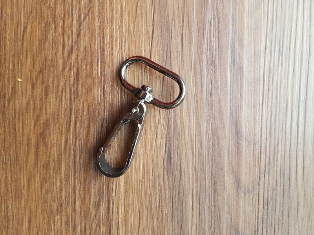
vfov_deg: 53.1
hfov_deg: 67.3
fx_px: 236
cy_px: 118
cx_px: 157
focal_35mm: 26
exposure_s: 1/40
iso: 160
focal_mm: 4.2
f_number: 1.7
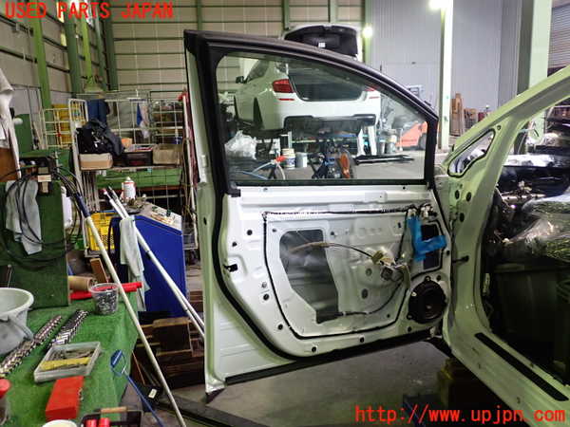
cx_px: 285
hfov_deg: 60.0
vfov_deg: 46.8
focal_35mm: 30
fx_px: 494
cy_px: 214
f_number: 2.3
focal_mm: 5.4
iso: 250
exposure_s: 1/30
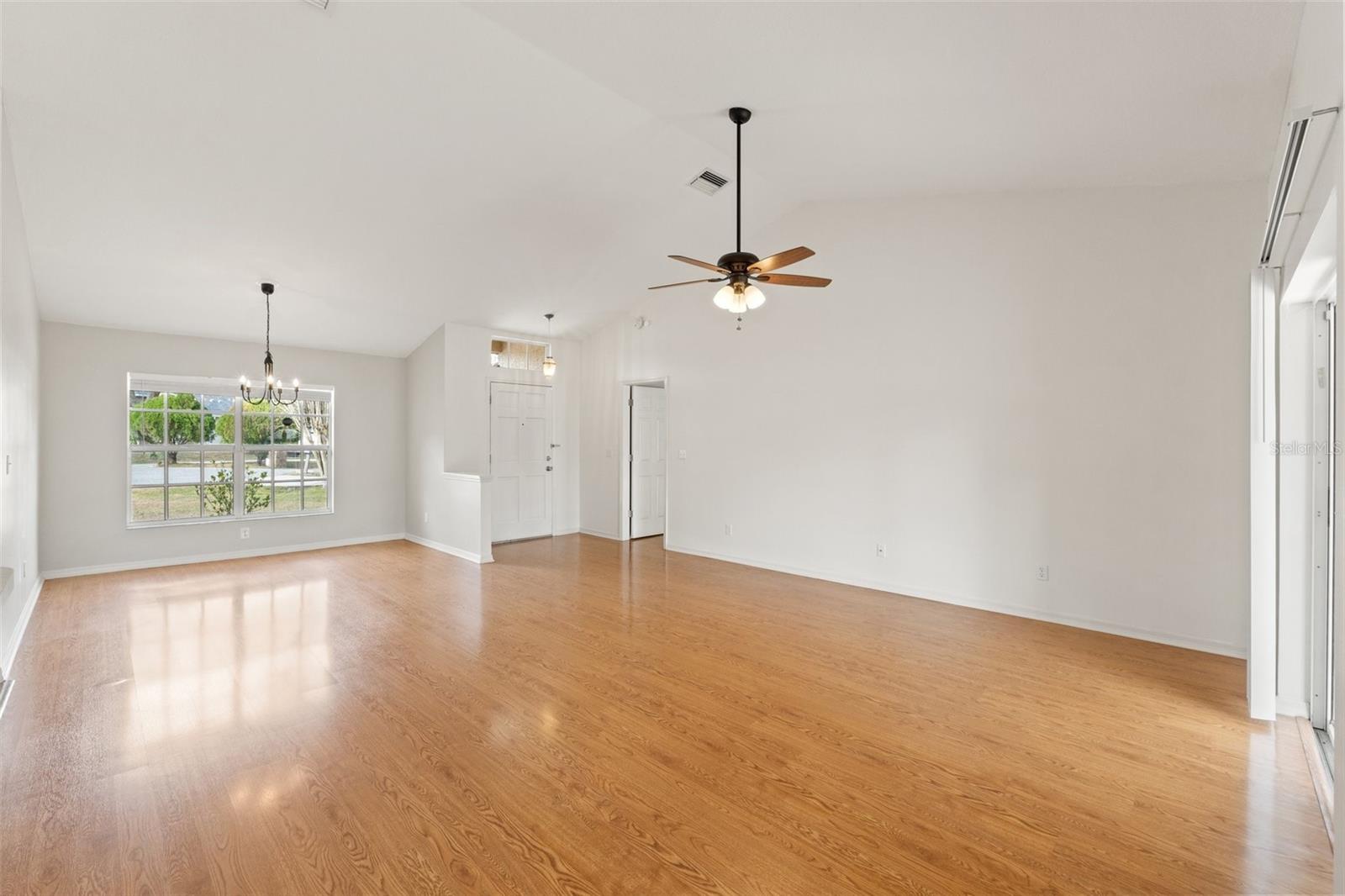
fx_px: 560
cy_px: 448
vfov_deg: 77.3
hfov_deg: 100.4
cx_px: 672
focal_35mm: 15
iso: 400
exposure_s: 1/8
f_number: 8
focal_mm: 10
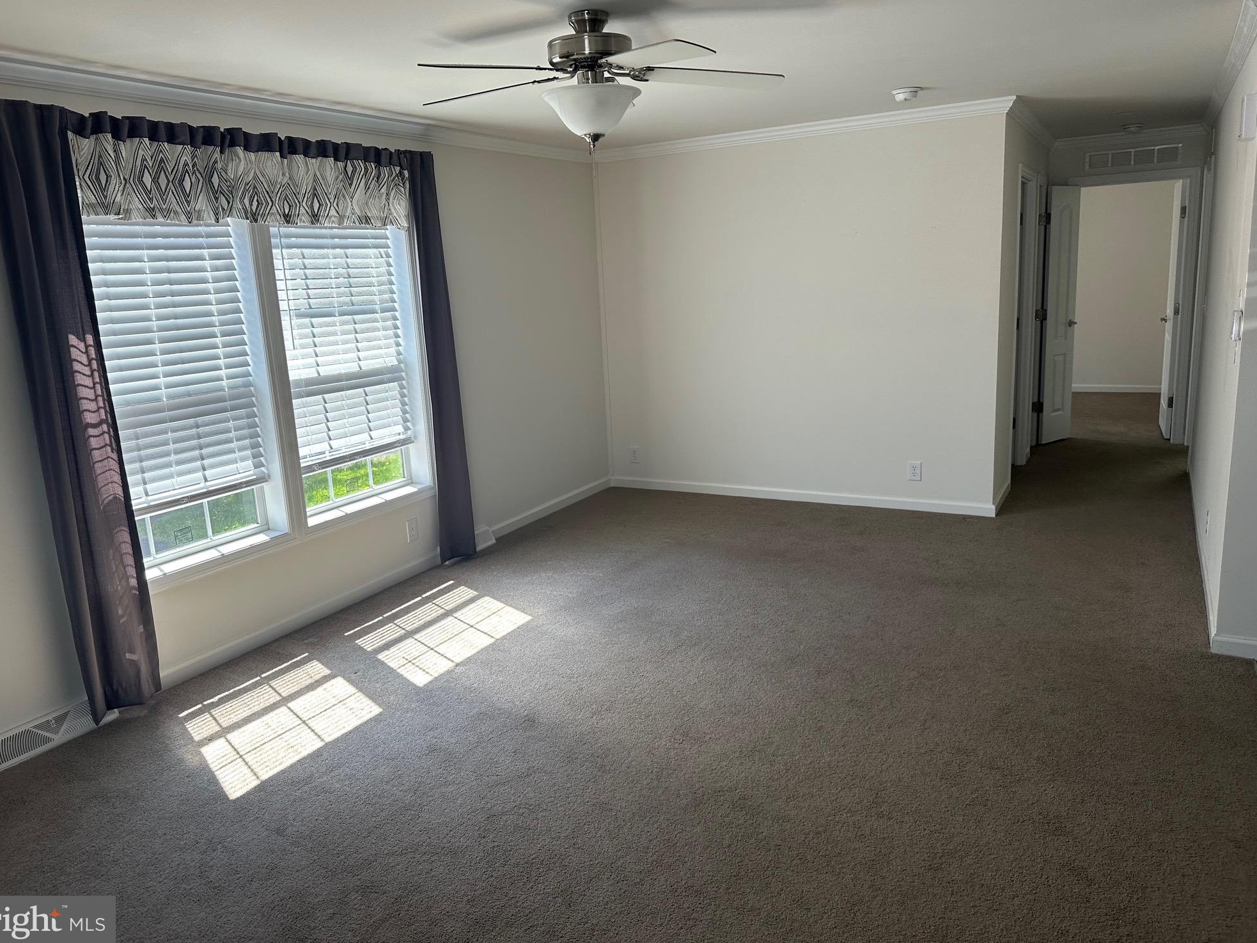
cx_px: 611
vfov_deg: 54.9
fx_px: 908
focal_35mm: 25
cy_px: 457
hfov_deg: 69.4
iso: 80
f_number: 1.78
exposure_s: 1/175
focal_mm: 6.86
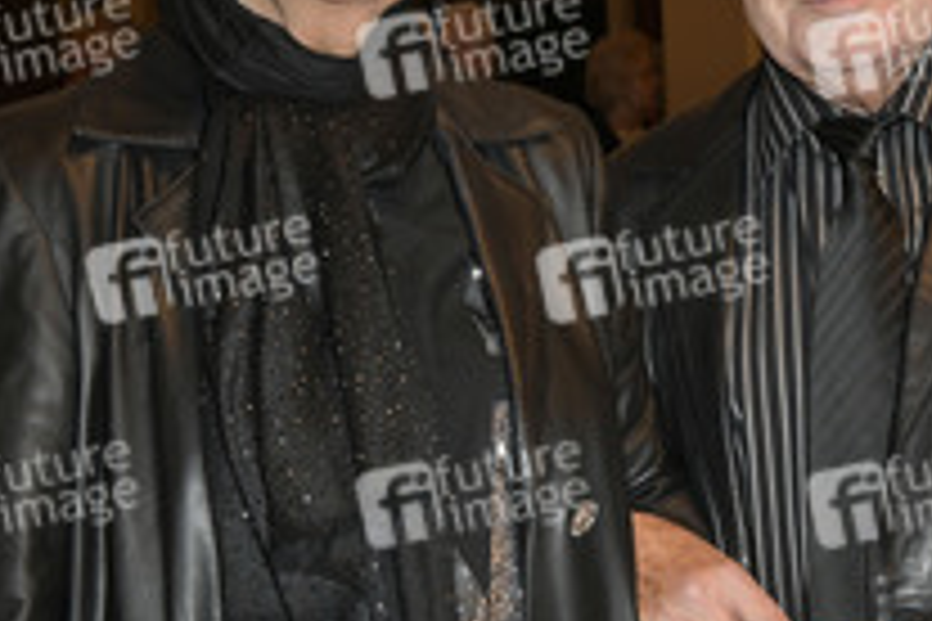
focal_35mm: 96
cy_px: 158
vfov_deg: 14.2
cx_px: 534
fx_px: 2485
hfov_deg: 21.2
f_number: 8
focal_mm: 44
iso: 1600
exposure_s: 1/250
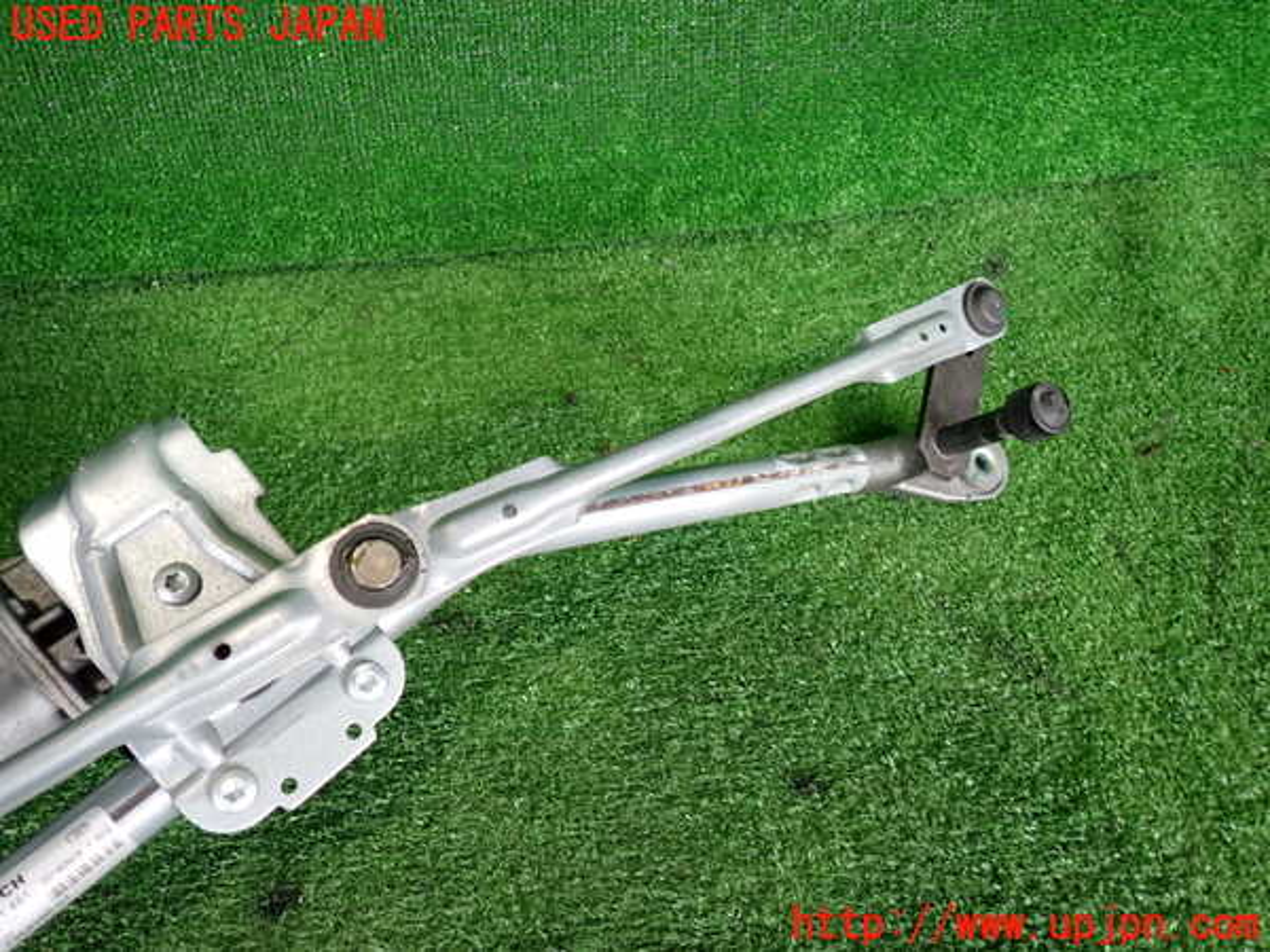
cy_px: 476
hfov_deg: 69.4
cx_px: 635
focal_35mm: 25
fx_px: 917
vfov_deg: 54.9
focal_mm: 4.5
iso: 200
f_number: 2
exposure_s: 1/40
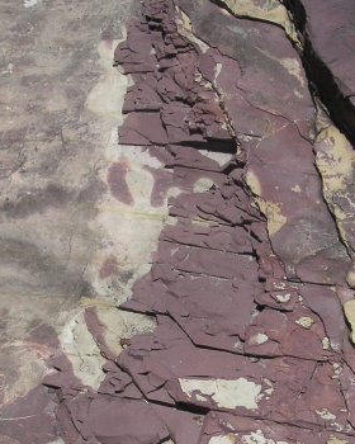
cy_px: 362
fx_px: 1077
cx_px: 188
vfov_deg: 22.9
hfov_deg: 18.7
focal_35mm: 82
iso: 50
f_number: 6.7
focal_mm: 6.5
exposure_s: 1/350
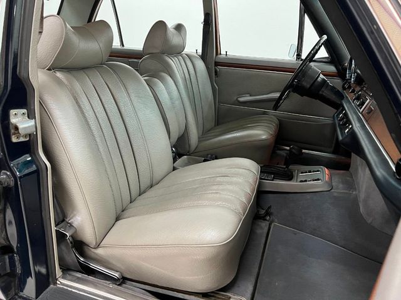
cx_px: 200
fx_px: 301
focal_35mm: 26
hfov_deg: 67.3
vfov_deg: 53.1
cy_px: 150
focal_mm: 5.7
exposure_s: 1/40
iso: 500
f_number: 1.5
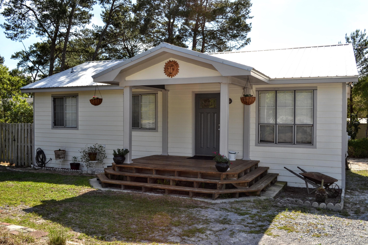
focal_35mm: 33
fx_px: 337
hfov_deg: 57.2
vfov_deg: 40.0
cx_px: 184
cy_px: 122
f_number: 8
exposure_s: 1/200
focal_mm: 22
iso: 100
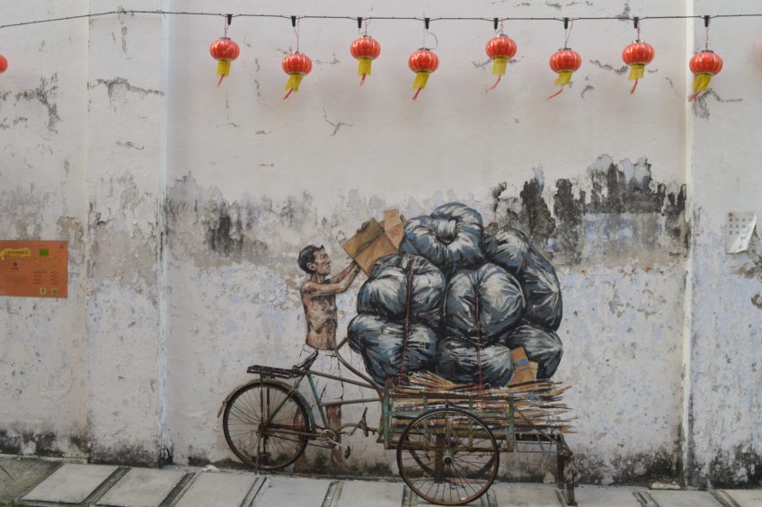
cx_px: 381
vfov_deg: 41.6
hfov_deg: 59.5
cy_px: 254
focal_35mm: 32
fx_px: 666
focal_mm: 21
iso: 400
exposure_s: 1/40
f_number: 13
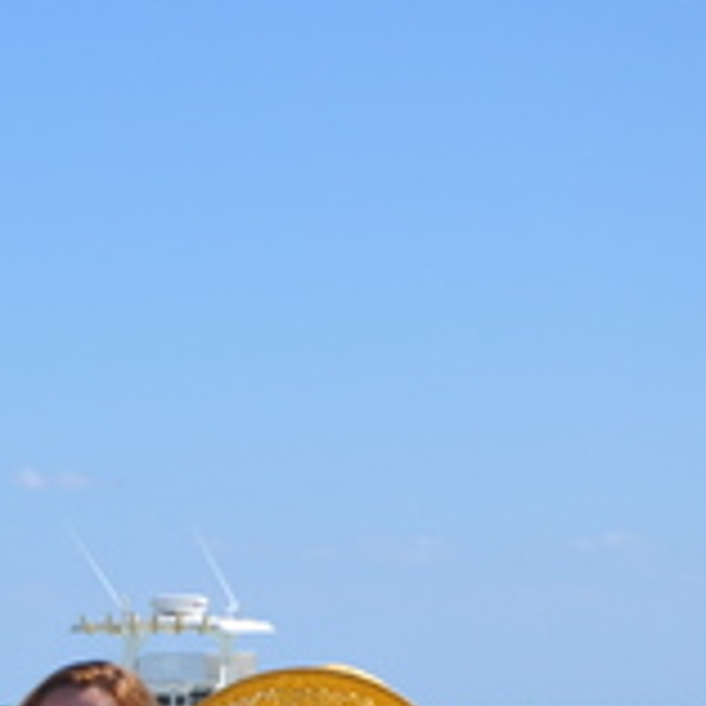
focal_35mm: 245
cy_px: 863
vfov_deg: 7.1
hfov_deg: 6.8
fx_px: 5653
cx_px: -850
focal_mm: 42
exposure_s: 1/320
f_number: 9
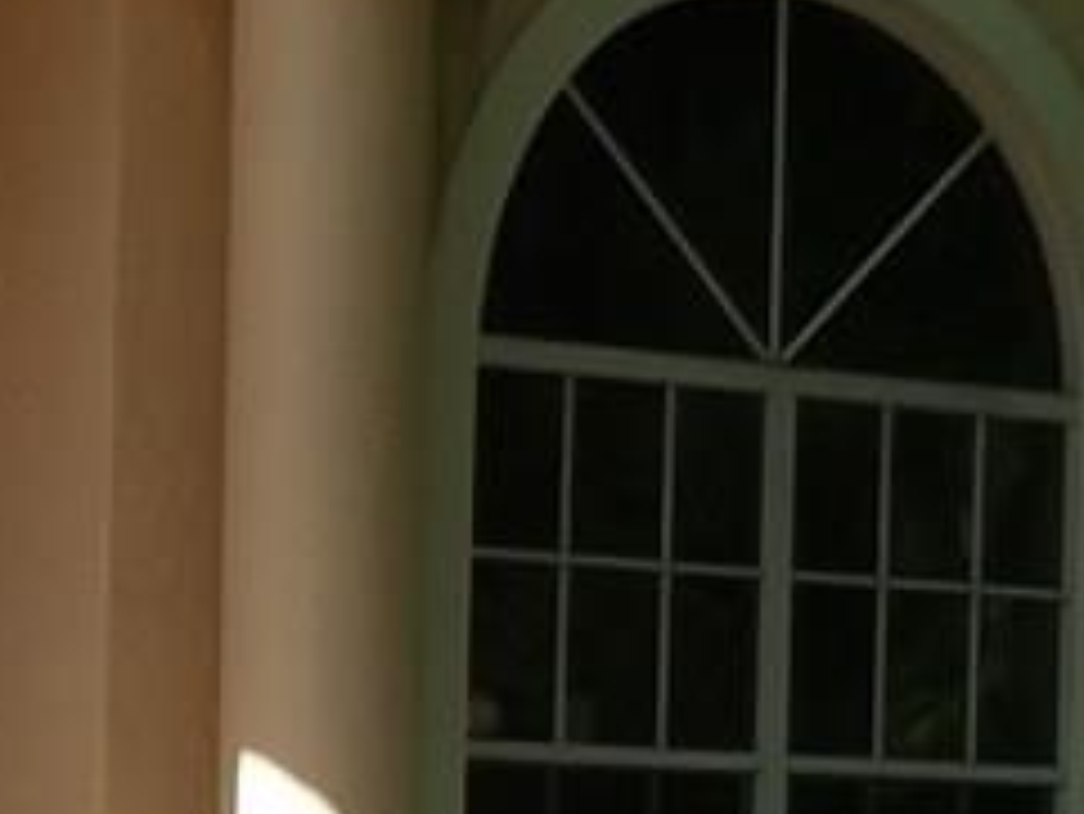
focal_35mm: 123
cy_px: 953
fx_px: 3854
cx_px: -103
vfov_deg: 11.8
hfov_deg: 15.6
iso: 40
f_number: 1.9
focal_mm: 2.47
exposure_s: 1/891
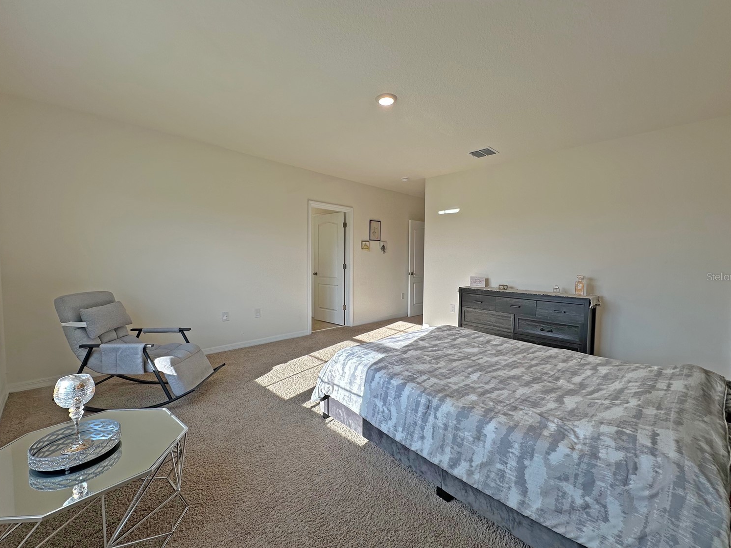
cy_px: 276
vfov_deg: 81.8
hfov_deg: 98.2
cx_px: 361
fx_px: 317
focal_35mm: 15
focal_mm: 2.22
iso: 40
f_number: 2.2
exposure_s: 1/145
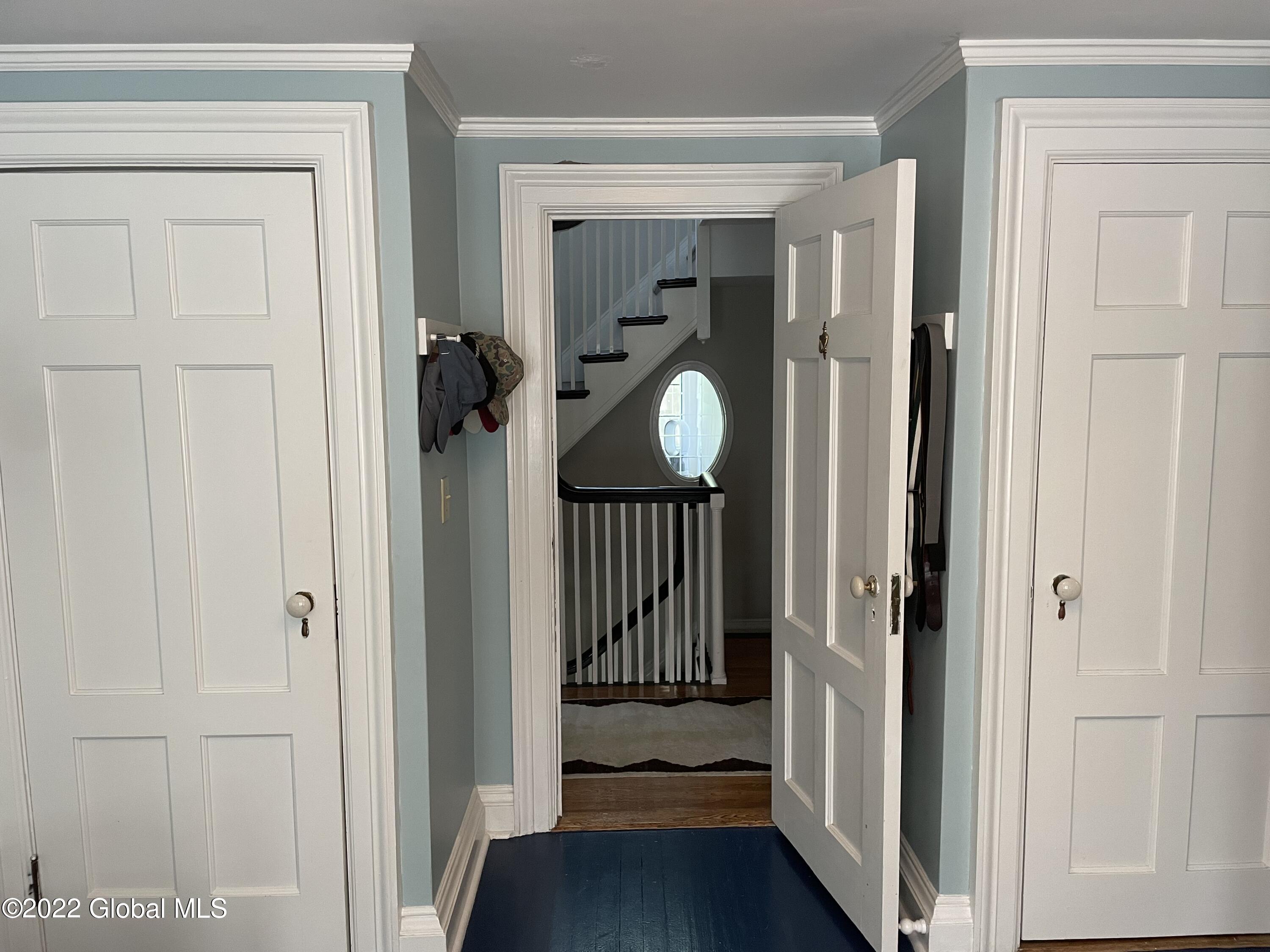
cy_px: 476
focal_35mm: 26
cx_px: 635
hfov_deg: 67.3
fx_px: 954
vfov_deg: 53.1
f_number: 1.6
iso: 200
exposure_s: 1/60
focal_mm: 4.2
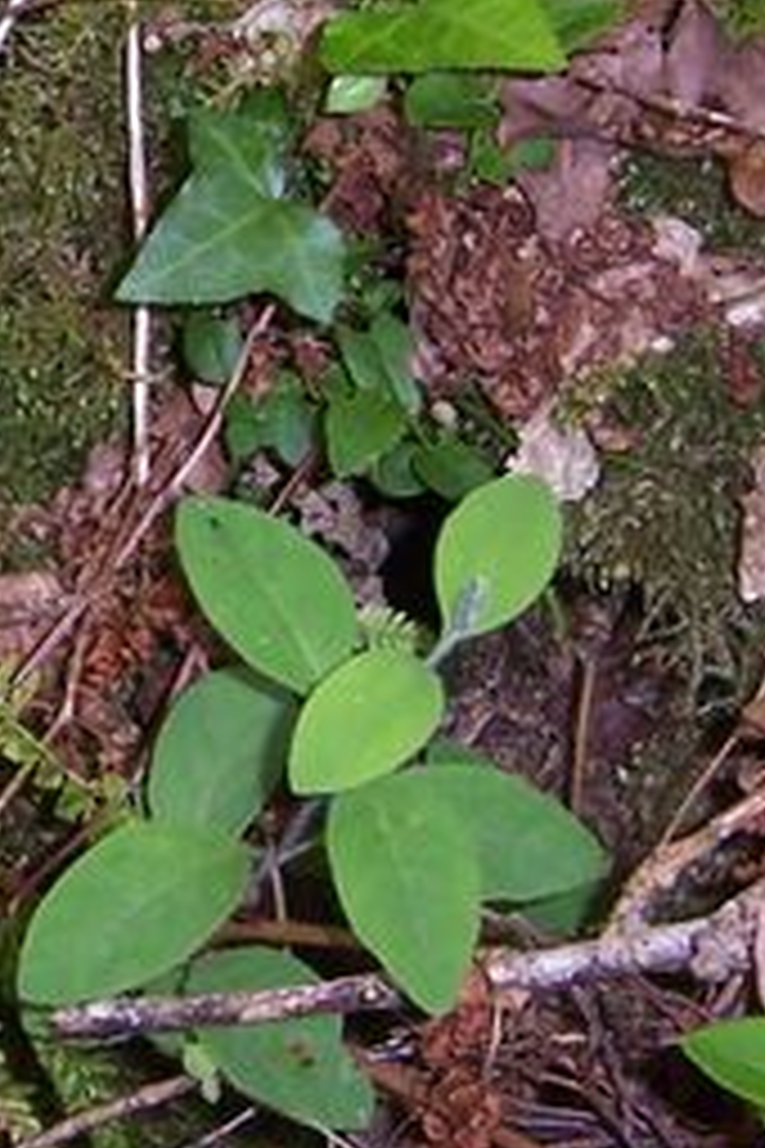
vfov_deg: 16.3
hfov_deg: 10.6
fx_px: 3984
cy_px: 266
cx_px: -396
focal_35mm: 125
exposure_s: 1/60
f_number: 2.8
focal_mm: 6.2
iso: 80
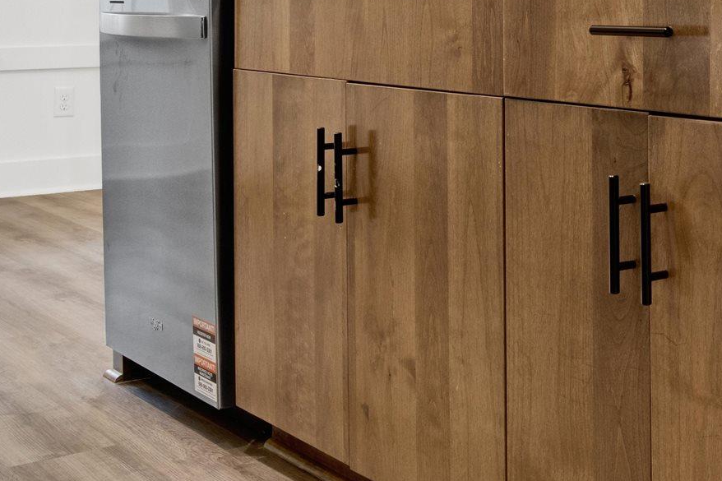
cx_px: 784
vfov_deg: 20.7
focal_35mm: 63
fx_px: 1263
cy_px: -25
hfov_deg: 29.0
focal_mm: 18
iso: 200
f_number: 11
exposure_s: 1/6
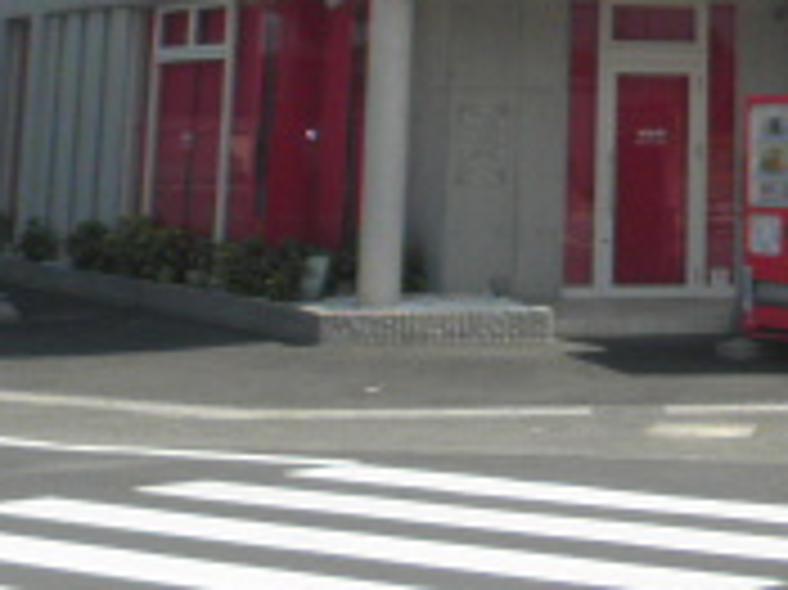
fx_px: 2161
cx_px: 788
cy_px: -464
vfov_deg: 13.9
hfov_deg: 20.0
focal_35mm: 95
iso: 64
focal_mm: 4.7
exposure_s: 1/125
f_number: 7.9
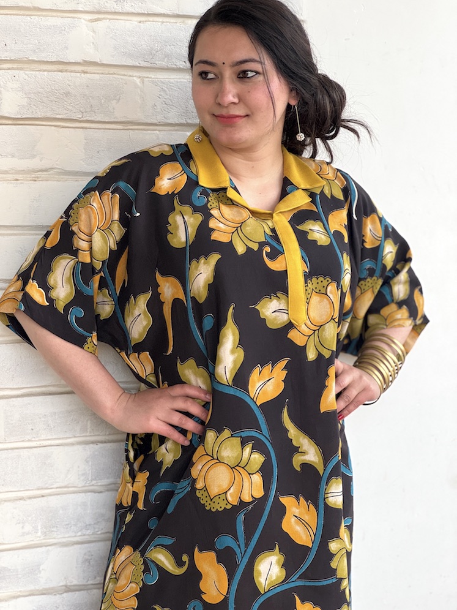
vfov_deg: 25.3
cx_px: 228
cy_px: 305
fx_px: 1355
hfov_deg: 19.1
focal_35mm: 77
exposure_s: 1/99
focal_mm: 9
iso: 80
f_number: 2.8
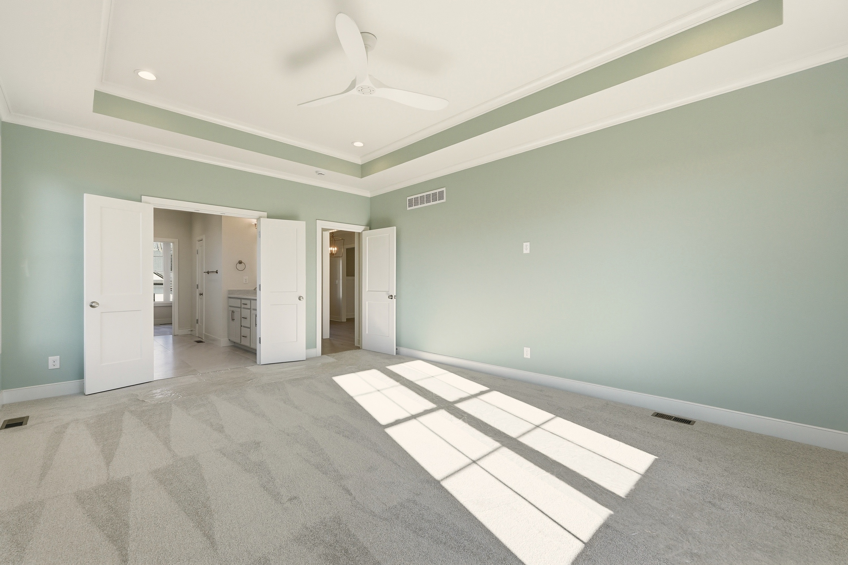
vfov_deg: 77.3
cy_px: 282
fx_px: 353
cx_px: 424
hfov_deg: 100.4
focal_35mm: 15
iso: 400
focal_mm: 10
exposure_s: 1/4000
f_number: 9
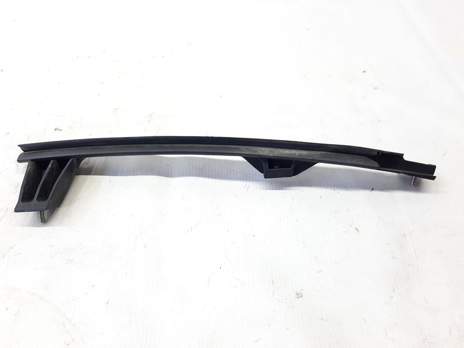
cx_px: 227
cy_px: 176
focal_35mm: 26
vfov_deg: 53.0
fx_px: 348
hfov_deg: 67.3
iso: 100
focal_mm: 4.6
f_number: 2
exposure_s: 1/50
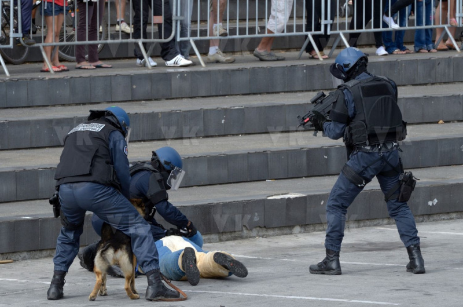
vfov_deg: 4.6
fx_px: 3851
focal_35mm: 300
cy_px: 154
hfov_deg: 6.9
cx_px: 232
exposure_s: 1/400
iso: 250
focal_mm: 200
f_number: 8
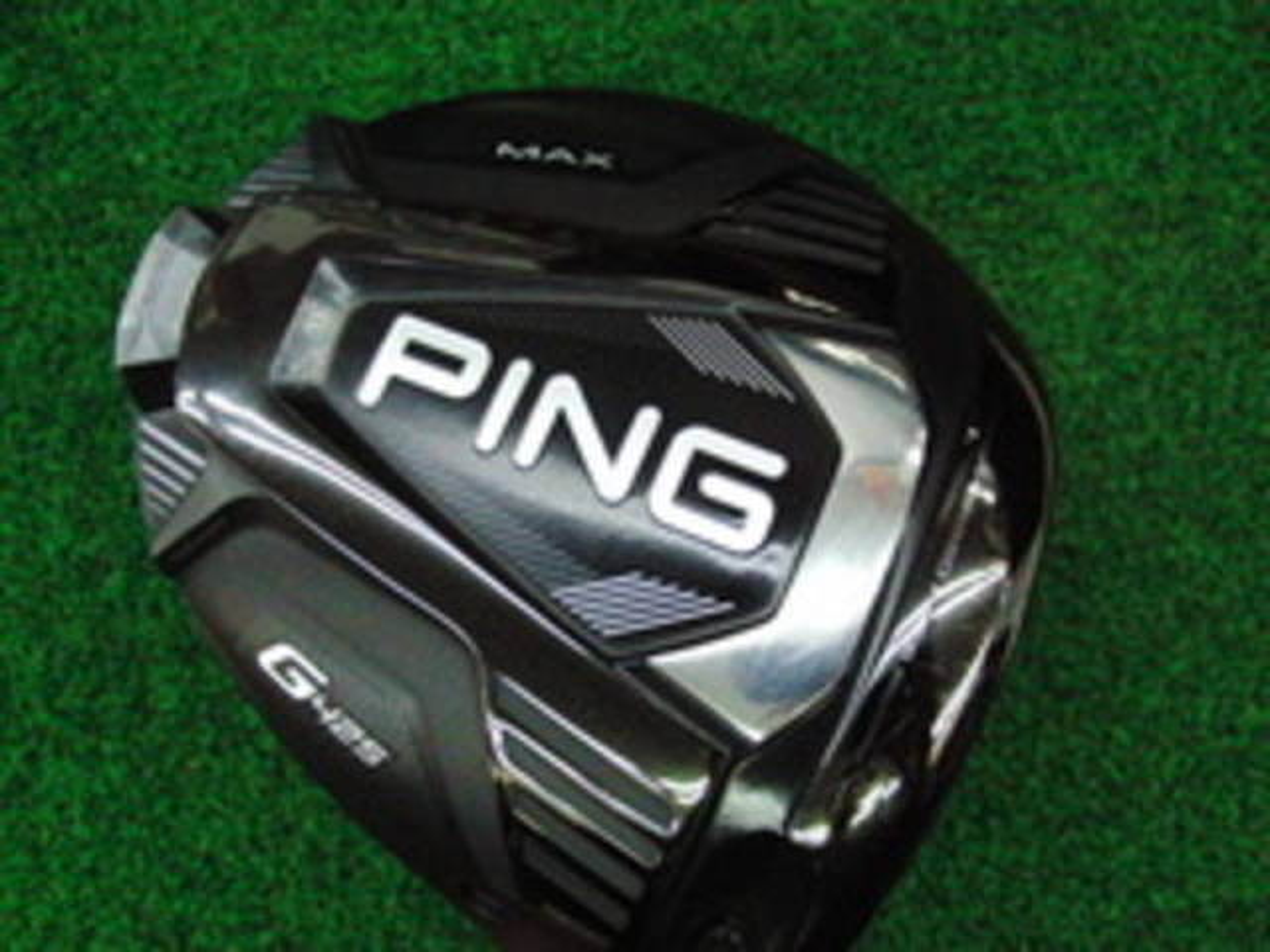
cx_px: 635
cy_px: 476
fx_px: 1357
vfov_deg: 38.7
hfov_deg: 50.1
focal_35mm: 37
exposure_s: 1/500
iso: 3200
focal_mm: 6.42
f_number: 3.6
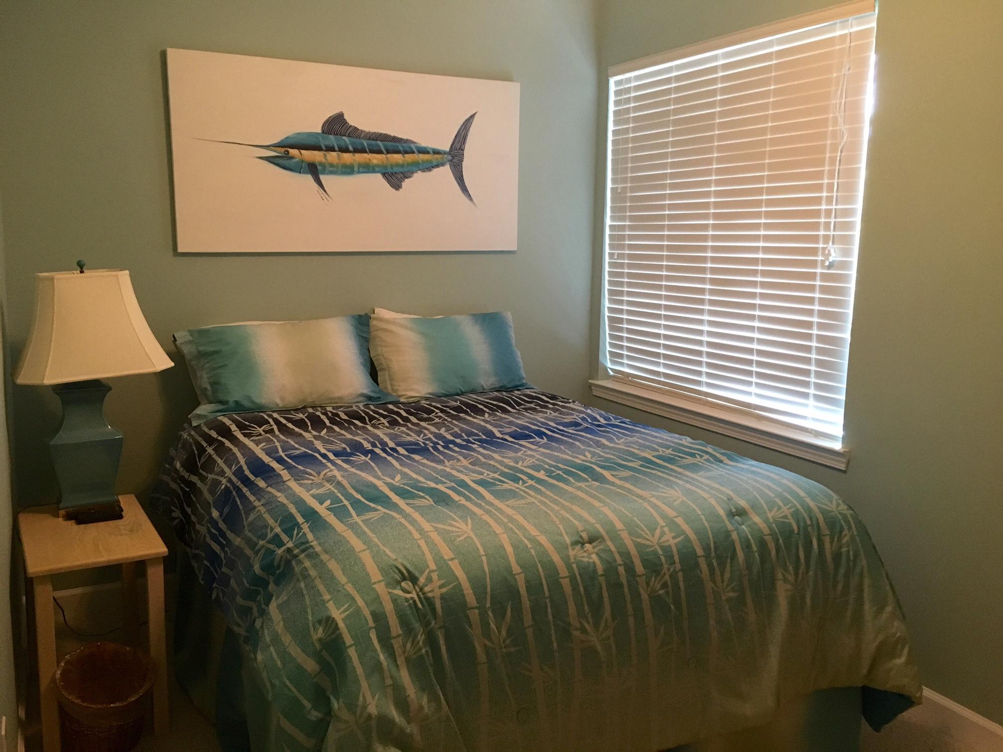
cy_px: 376
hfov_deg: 61.7
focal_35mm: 29
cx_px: 502
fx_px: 840
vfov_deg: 48.2
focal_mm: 4.15
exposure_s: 1/30
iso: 160
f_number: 2.2
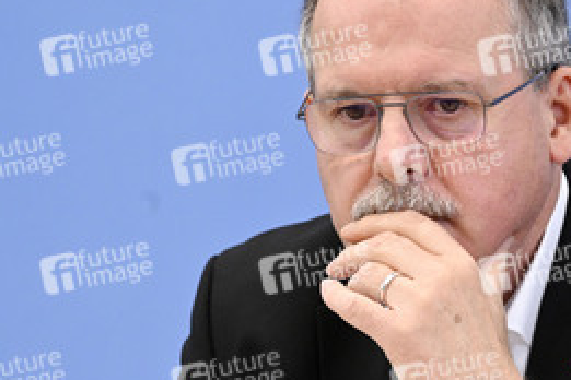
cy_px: 214
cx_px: 476
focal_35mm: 233
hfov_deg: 8.8
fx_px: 3695
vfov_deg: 5.9
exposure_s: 1/640
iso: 5000
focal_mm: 135
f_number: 6.3
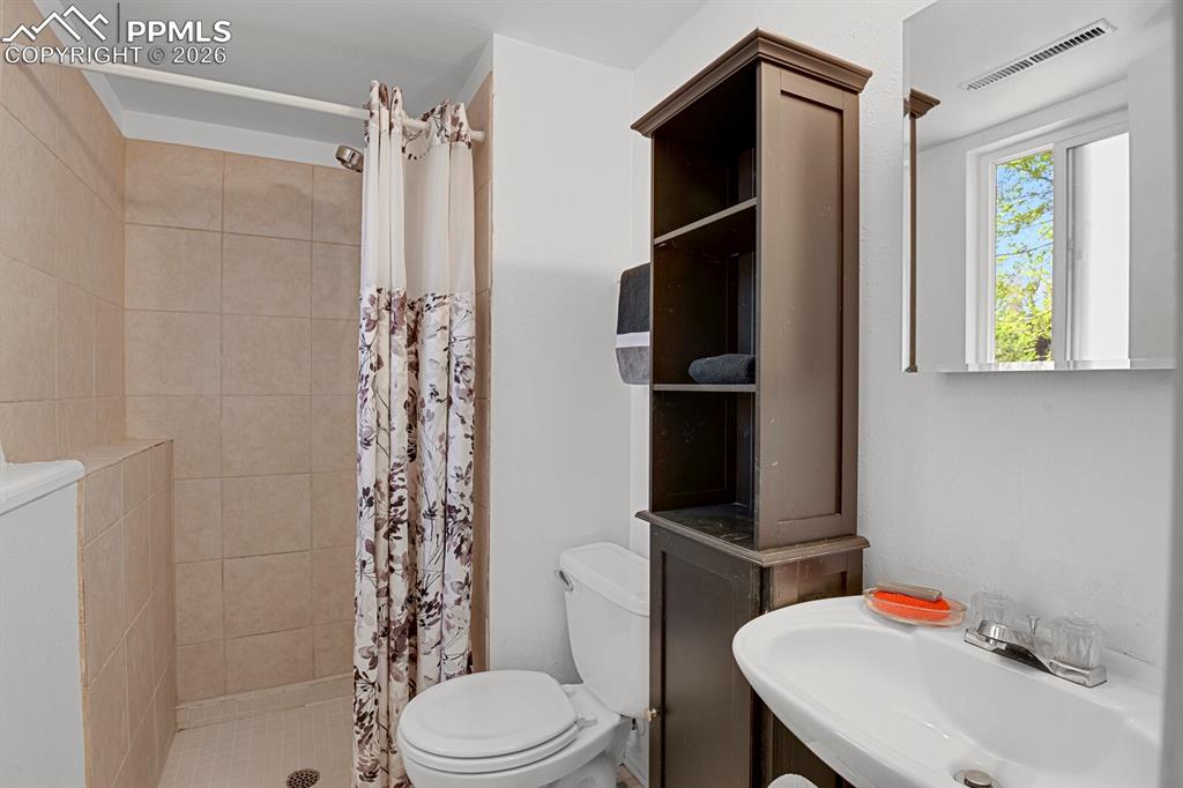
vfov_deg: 70.4
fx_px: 558
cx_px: 592
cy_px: 394
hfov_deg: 93.3
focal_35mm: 17
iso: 250
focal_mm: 17
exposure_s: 2.5
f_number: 8
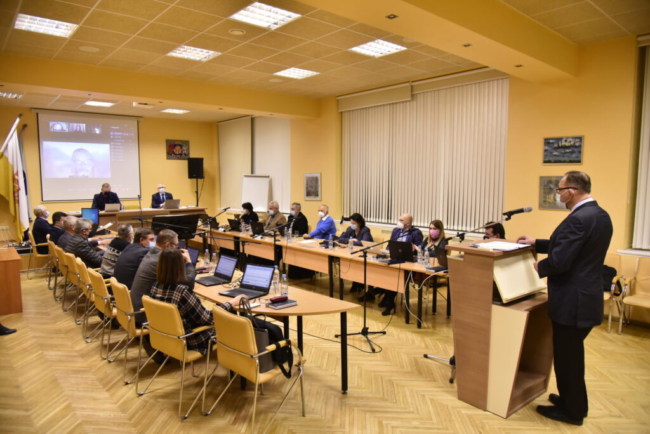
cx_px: 325
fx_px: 434
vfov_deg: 53.2
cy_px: 217
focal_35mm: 24
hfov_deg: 73.7
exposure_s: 1/125
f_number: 4
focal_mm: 24
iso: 1600
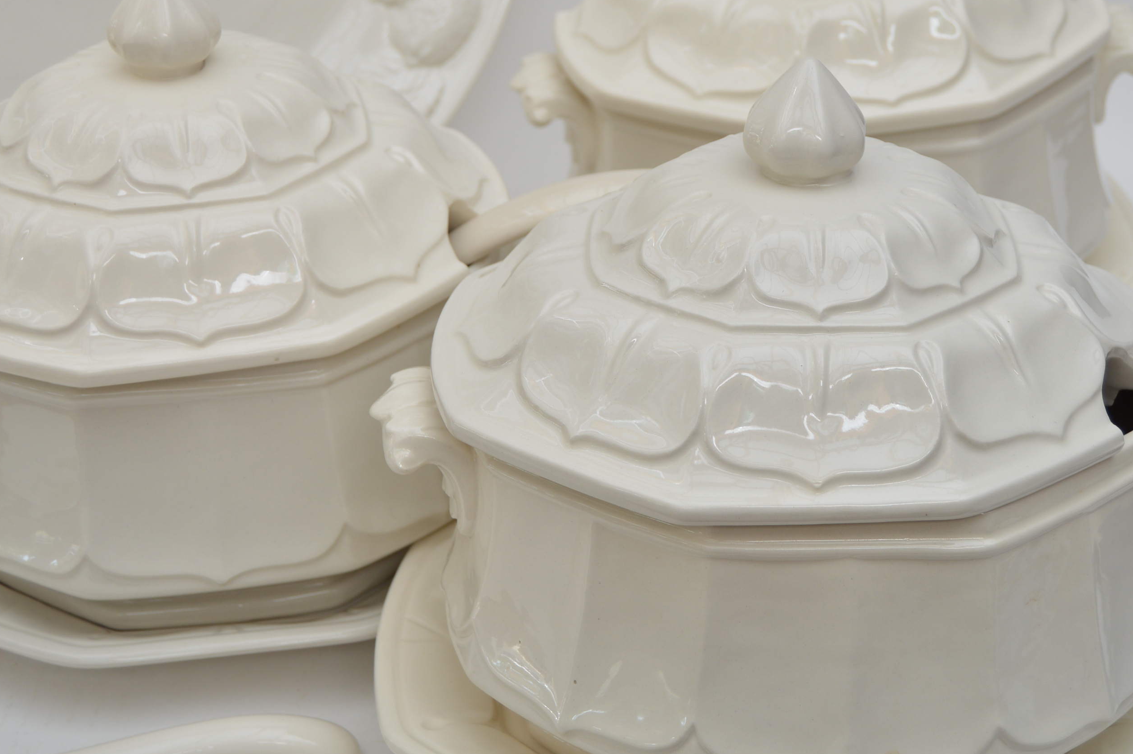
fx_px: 2138
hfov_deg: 29.6
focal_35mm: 68
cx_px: 662
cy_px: 318
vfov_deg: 20.0
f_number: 5
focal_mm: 38
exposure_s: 1/160
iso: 200
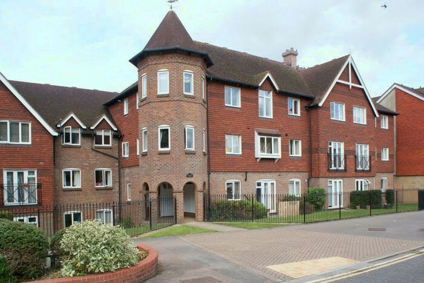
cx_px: 212
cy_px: 142
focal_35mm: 30
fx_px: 354
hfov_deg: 61.9
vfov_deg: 43.7
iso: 100
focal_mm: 20
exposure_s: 1/160
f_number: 7.1
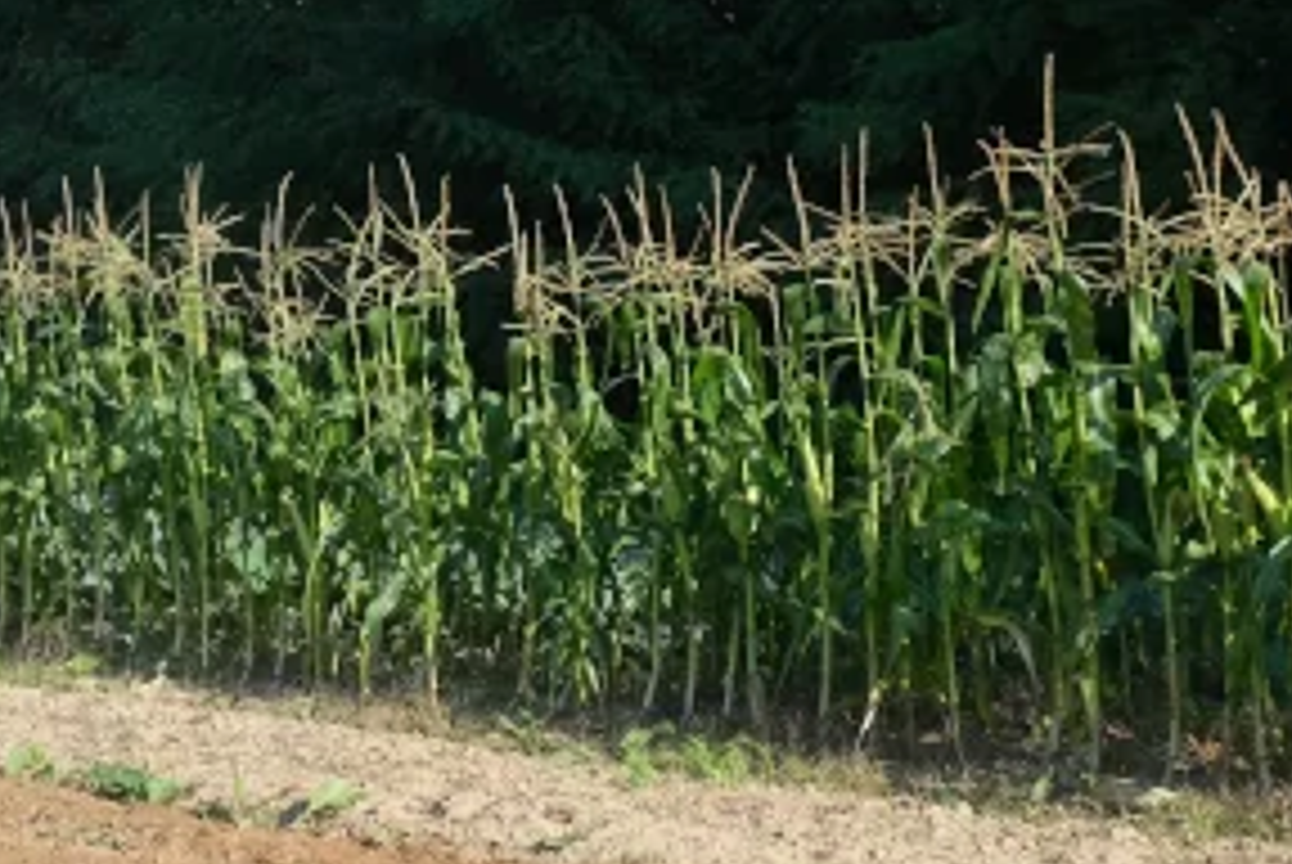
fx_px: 3377
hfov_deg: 20.8
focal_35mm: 94
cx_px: -72
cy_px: 551
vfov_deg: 14.6
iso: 320
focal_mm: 18
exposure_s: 1/350
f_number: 7.1
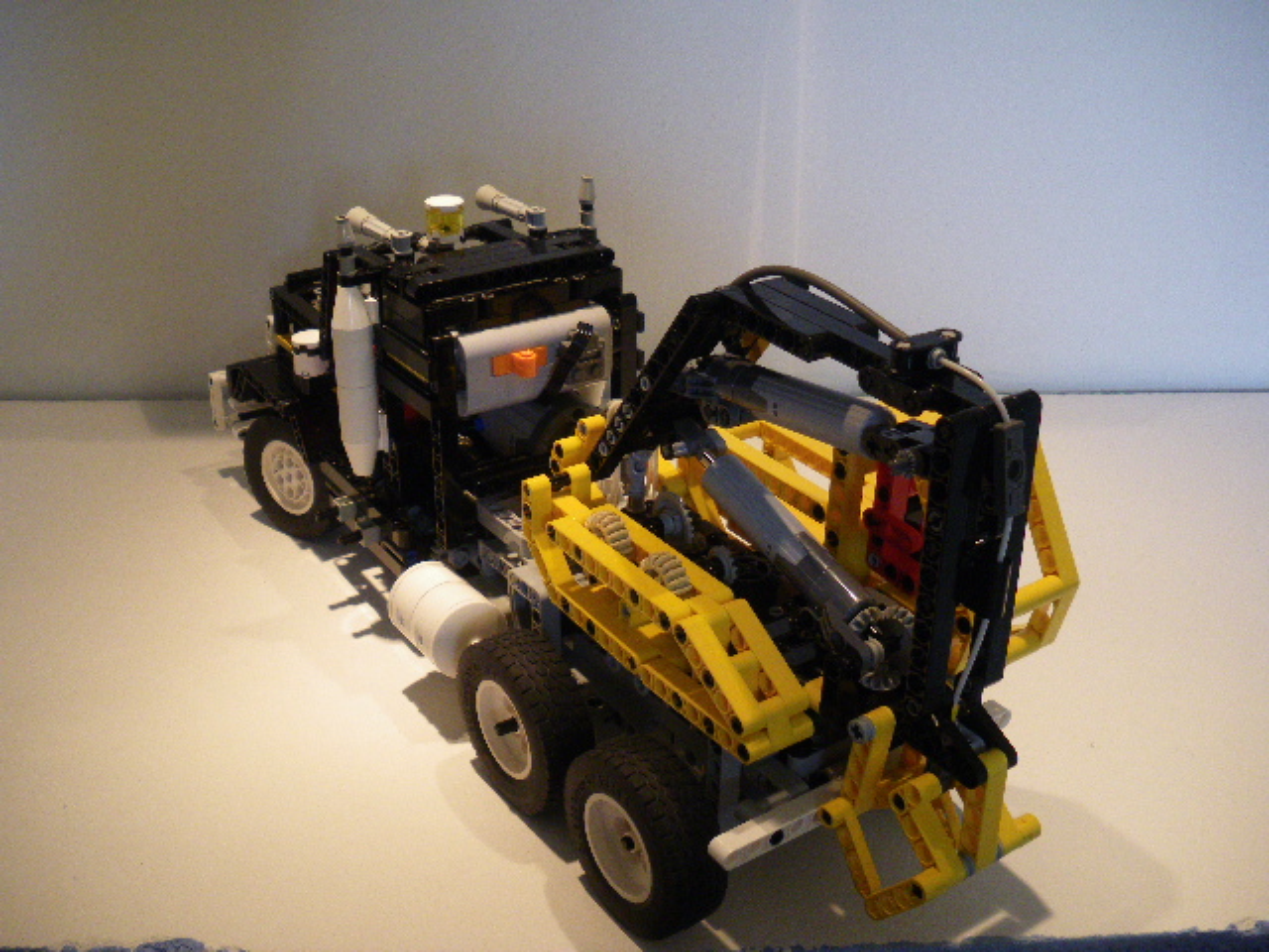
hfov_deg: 51.4
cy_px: 476
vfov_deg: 39.7
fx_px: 1320
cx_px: 634
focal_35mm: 36
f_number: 3.5
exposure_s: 1/50
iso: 320
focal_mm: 6.3
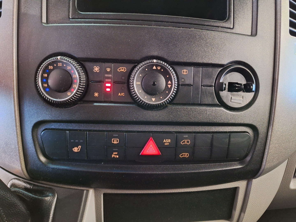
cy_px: 111
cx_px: 148
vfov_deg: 58.9
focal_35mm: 23
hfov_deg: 73.9
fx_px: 197
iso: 1000
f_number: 1.8
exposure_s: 1/20
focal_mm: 5.54
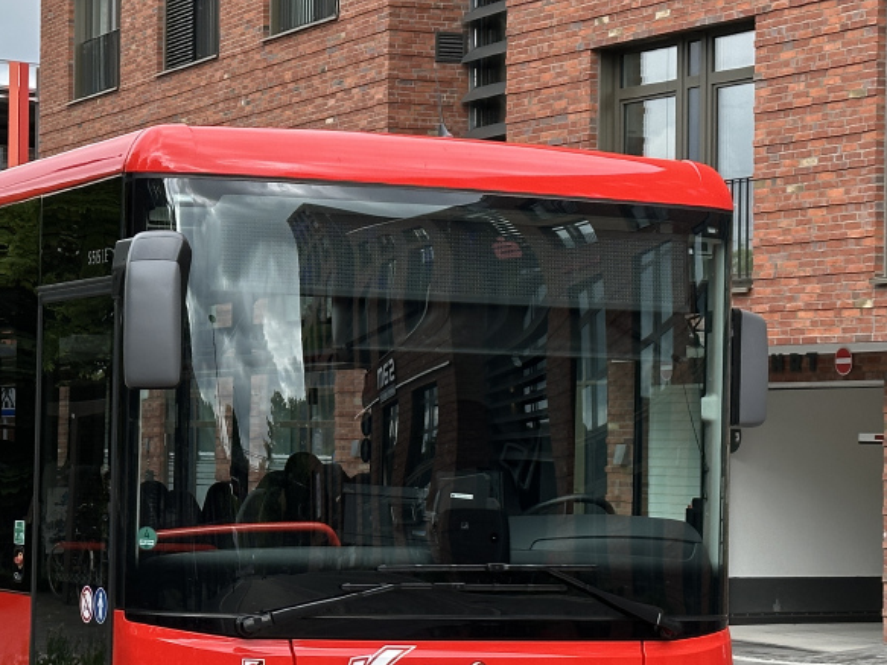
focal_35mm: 107
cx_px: 154
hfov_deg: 18.2
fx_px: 2741
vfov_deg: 13.8
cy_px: 368
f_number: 1.78
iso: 64
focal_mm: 6.86
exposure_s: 1/1000
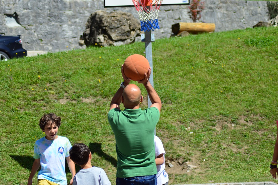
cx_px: 139
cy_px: 92
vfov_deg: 13.0
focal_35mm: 105
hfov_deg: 19.5
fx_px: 810
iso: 100
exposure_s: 1/1000
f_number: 4
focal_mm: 70
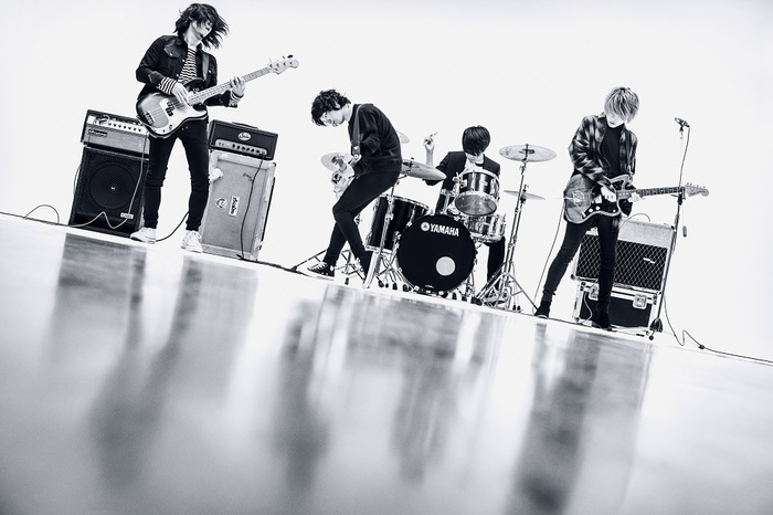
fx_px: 1073
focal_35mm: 50
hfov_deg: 39.6
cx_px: 386
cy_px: 258
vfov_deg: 27.0
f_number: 5.6
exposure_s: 1/200
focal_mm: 50
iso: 200
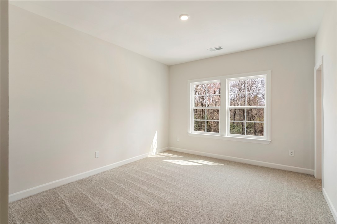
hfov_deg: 93.0
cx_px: 168
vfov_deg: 70.1
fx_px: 160
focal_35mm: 17
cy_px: 112
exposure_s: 1/15
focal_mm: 17.1
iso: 400
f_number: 6.3
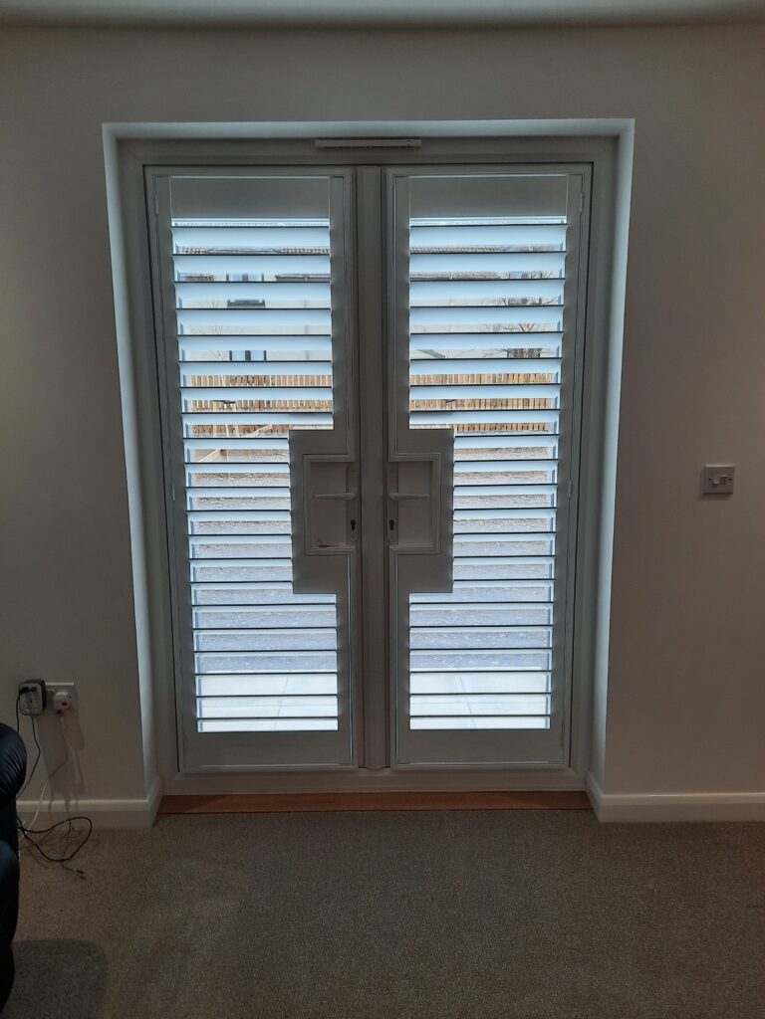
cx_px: 382
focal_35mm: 25
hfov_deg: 54.9
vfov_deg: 69.4
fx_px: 737
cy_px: 510
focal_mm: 4.6
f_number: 2
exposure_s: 1/50
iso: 40
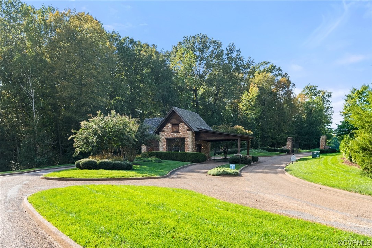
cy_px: 124
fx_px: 362
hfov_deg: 54.4
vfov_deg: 37.9
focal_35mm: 35
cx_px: 186
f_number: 7.1
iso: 640
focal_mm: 35
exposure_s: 1/500
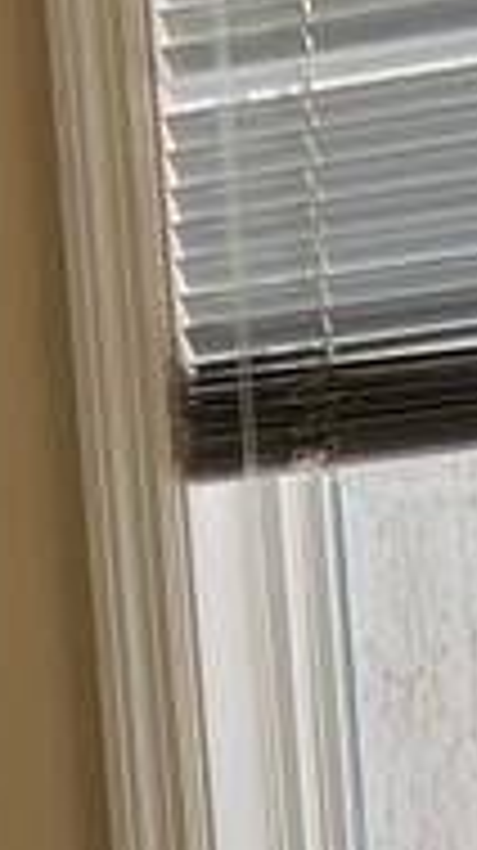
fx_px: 5409
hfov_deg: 5.0
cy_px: 1421
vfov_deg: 8.7
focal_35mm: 240
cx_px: -63
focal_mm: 5.7
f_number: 1.5
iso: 40
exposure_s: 1/234
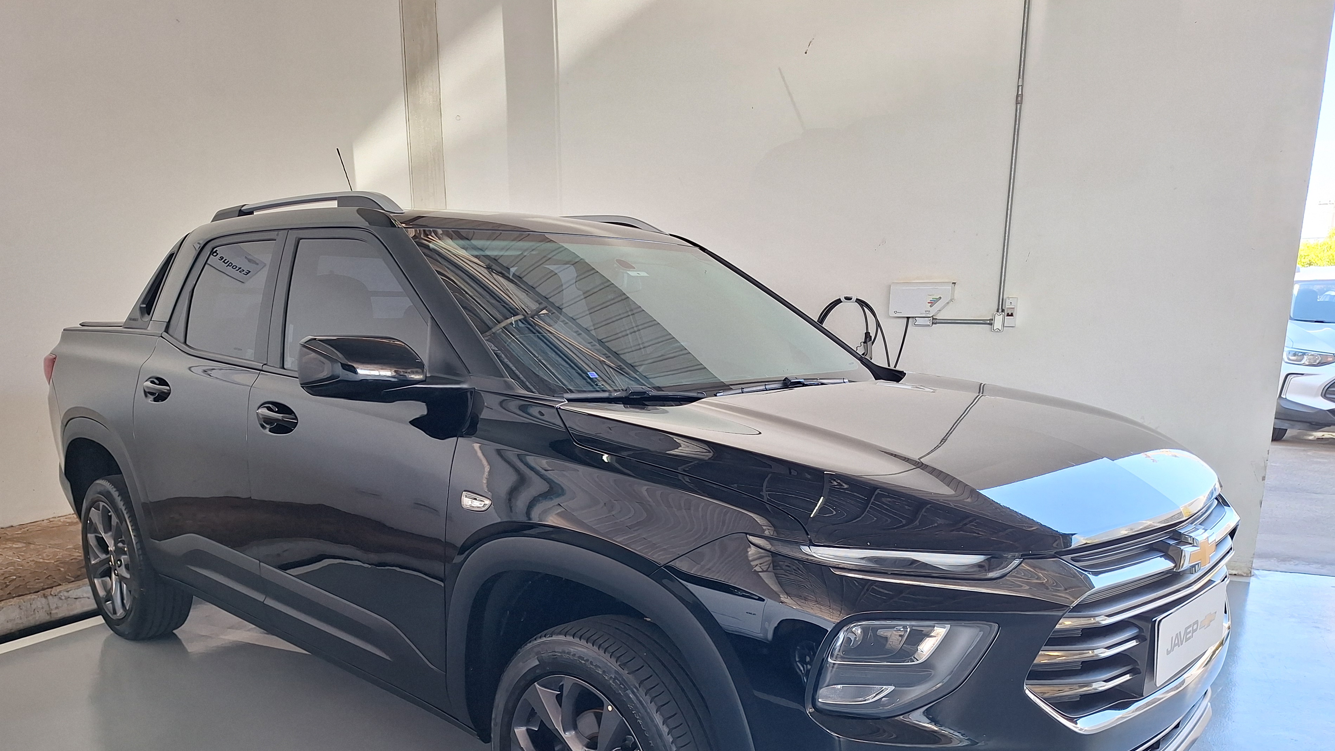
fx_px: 956
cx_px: 634
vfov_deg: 42.1
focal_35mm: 27
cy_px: 525
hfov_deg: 69.8
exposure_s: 1/120
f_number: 1.8
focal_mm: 5.54
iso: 50
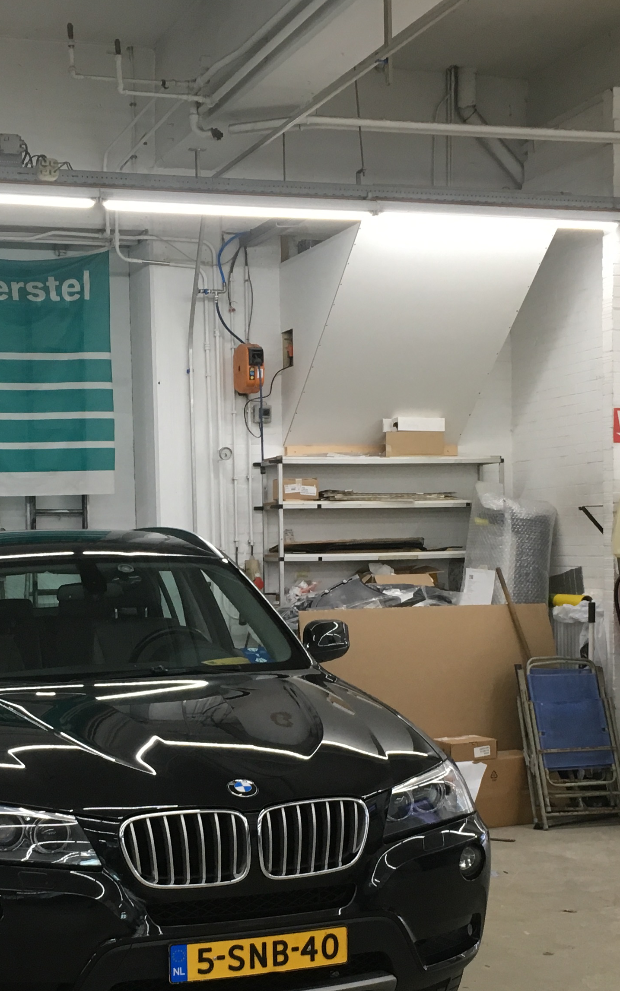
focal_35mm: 54
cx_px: 198
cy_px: 631
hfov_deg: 23.9
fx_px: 1459
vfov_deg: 37.3
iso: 50
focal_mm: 4.15
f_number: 2.2
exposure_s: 1/33
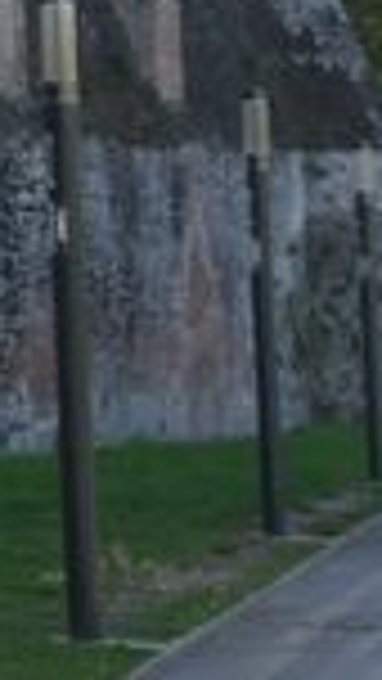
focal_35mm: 339
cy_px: -540
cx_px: -1177
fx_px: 6095
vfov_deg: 6.2
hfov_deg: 3.4
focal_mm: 31
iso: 320
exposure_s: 1/250
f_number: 8
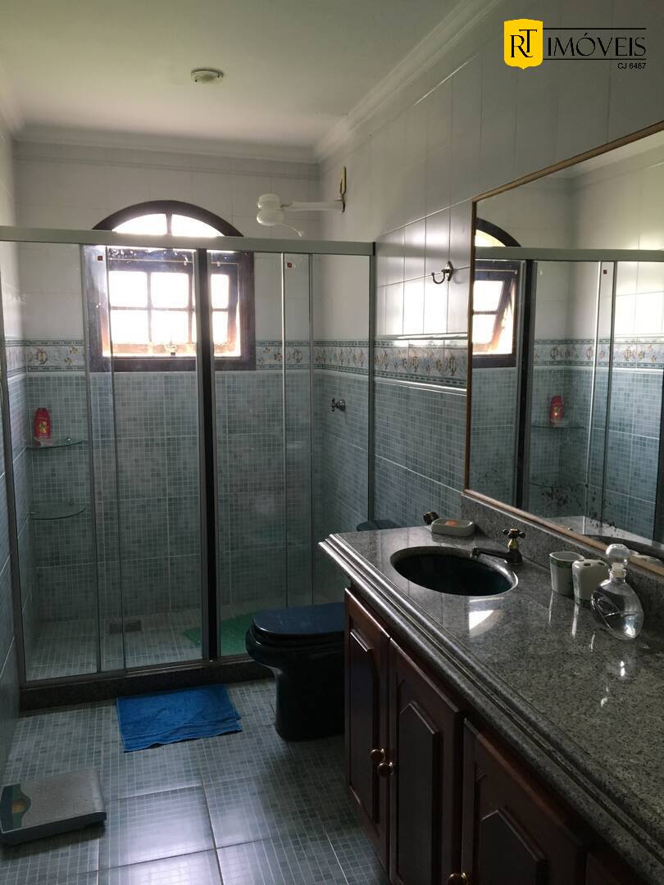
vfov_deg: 61.7
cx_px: 332
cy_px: 442
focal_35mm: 29
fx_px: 742
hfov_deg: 48.2
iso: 100
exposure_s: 1/30
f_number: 2.2
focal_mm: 4.15
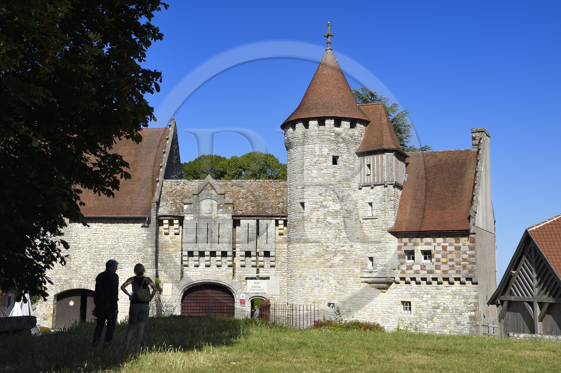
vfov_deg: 26.9
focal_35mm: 50
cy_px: 186
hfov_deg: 39.6
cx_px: 280
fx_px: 779
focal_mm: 50
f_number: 10
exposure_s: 1/500
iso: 200
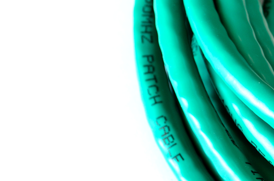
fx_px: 2317
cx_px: 553
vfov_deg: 4.5
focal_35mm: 305
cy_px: 12
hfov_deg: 6.6
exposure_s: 1/3
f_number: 8
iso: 100
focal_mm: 48
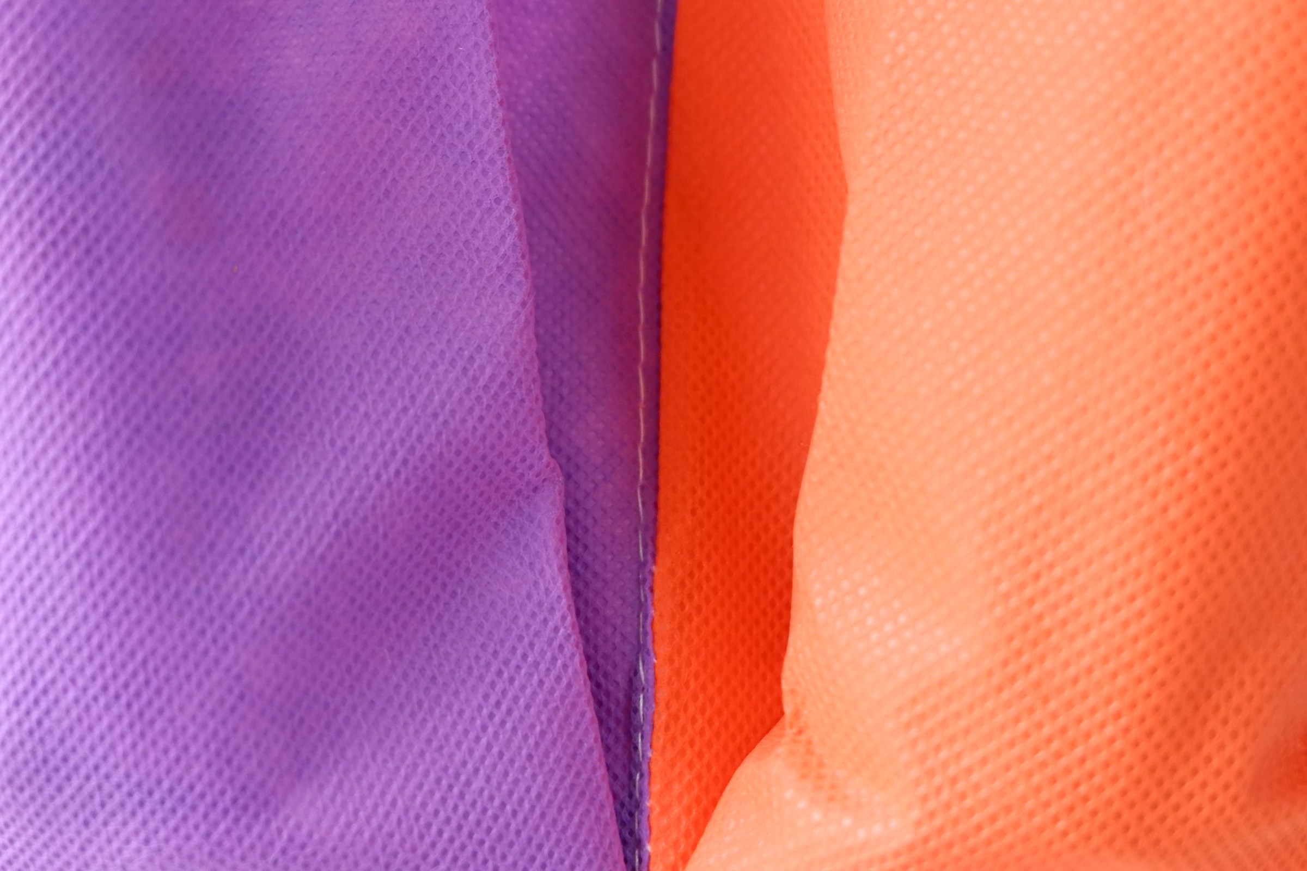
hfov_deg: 35.6
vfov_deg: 24.2
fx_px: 2033
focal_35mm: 56
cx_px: 654
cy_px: 436
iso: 3200
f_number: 5.3
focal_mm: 37.1
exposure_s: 1/42
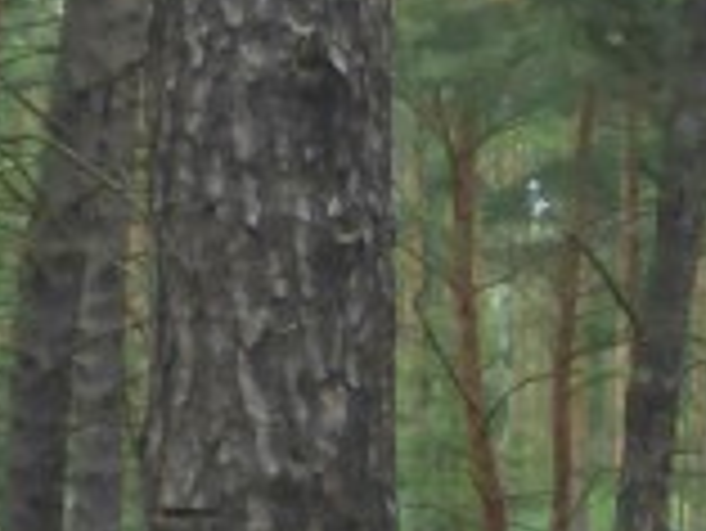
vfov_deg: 7.9
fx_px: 3735
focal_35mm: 183
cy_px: 868
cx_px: 2122
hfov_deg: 8.8
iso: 100
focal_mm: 4.9
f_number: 3.3
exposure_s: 1/100
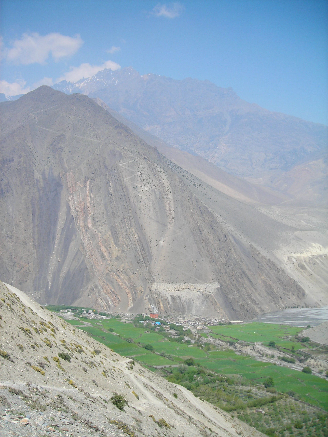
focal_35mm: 38
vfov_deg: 49.0
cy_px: 218
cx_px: 164
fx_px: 480
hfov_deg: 37.7
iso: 50
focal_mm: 6.3
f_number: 6.4
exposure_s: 1/140
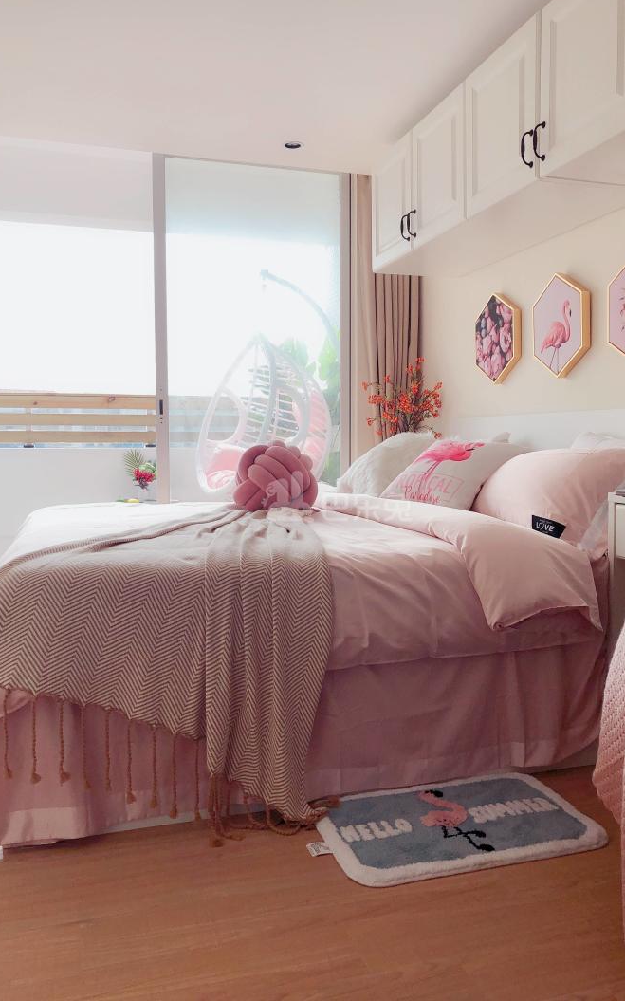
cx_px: 337
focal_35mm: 30
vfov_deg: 62.9
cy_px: 497
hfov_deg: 41.8
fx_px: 818
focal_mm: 3.99
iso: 20
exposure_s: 1/539
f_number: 1.8
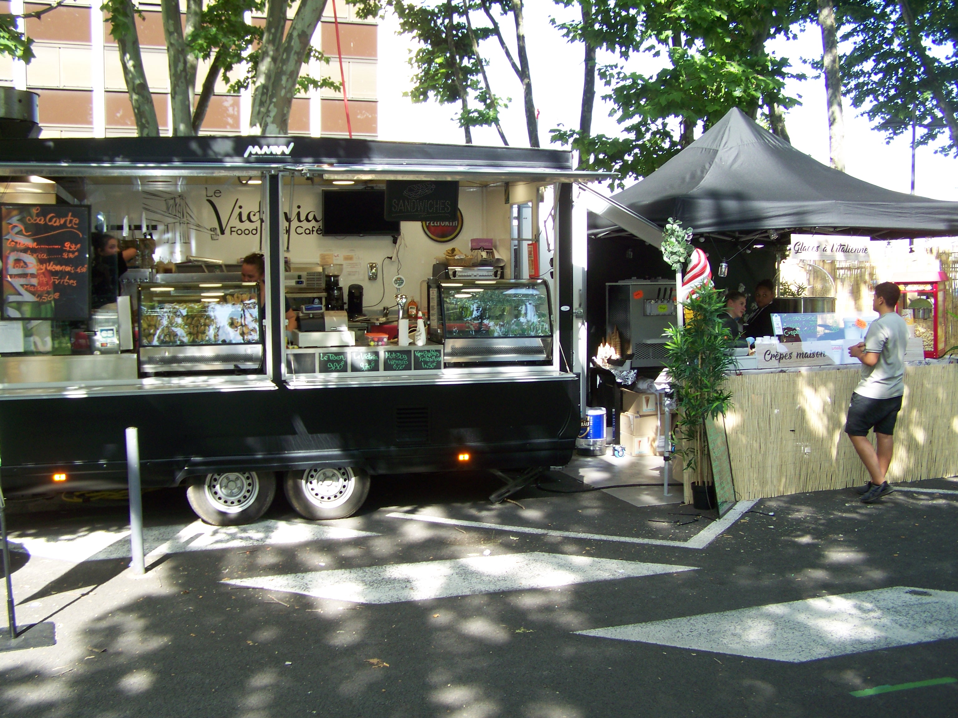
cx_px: 479
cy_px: 359
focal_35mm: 38
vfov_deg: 37.7
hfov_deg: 49.0
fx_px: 1052
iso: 64
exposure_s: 1/125
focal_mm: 6.3
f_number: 3.2
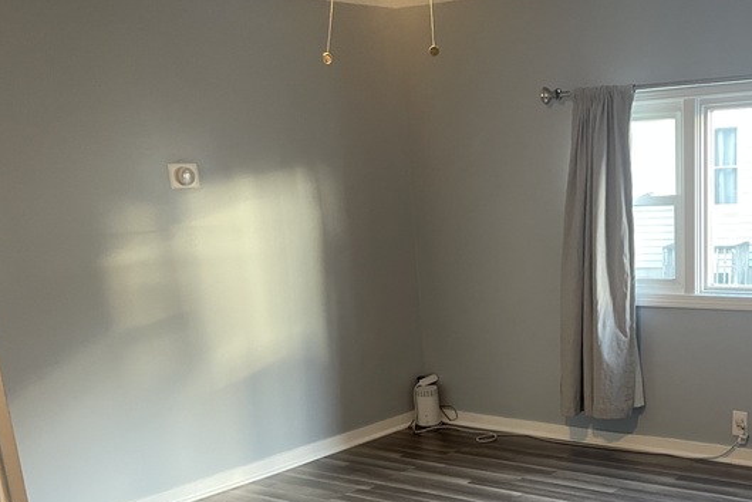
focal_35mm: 46
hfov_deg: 40.9
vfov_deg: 28.0
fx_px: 961
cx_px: 606
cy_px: 467
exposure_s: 1/60
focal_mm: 4.2
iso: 250
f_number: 1.6
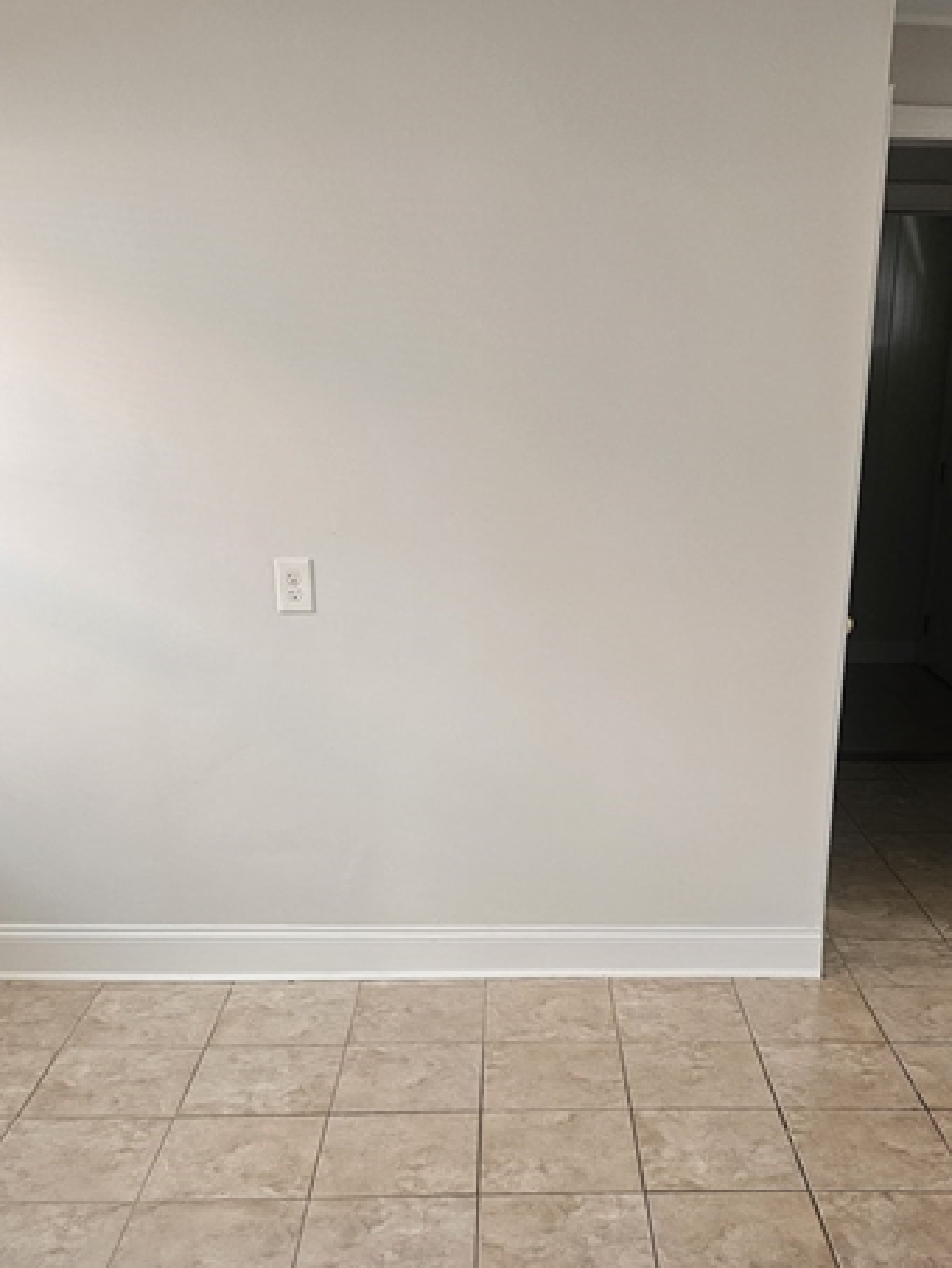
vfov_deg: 47.0
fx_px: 1429
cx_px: 563
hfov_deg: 36.7
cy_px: 857
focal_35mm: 39
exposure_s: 1/207
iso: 250
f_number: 1.7
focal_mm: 6.3
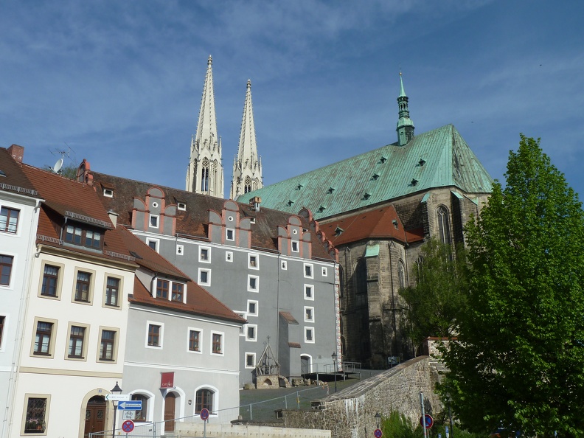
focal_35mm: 35
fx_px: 590
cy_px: 219
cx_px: 292
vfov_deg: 40.7
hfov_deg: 52.6
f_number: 5.6
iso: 80
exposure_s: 1/500
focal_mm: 5.7
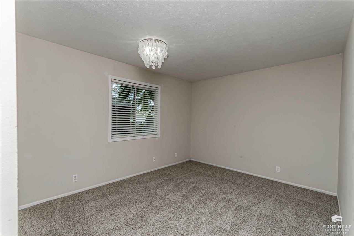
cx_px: 177
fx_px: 147
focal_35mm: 15
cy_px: 118
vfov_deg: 77.3
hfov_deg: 100.4
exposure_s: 1/60
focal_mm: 10
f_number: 18
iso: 1250
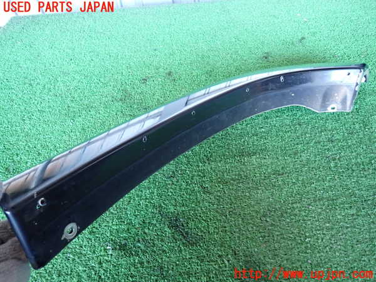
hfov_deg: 69.4
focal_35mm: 25
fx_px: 272
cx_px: 188
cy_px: 141
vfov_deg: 54.9
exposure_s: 1/30
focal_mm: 4.5
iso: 400
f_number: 2
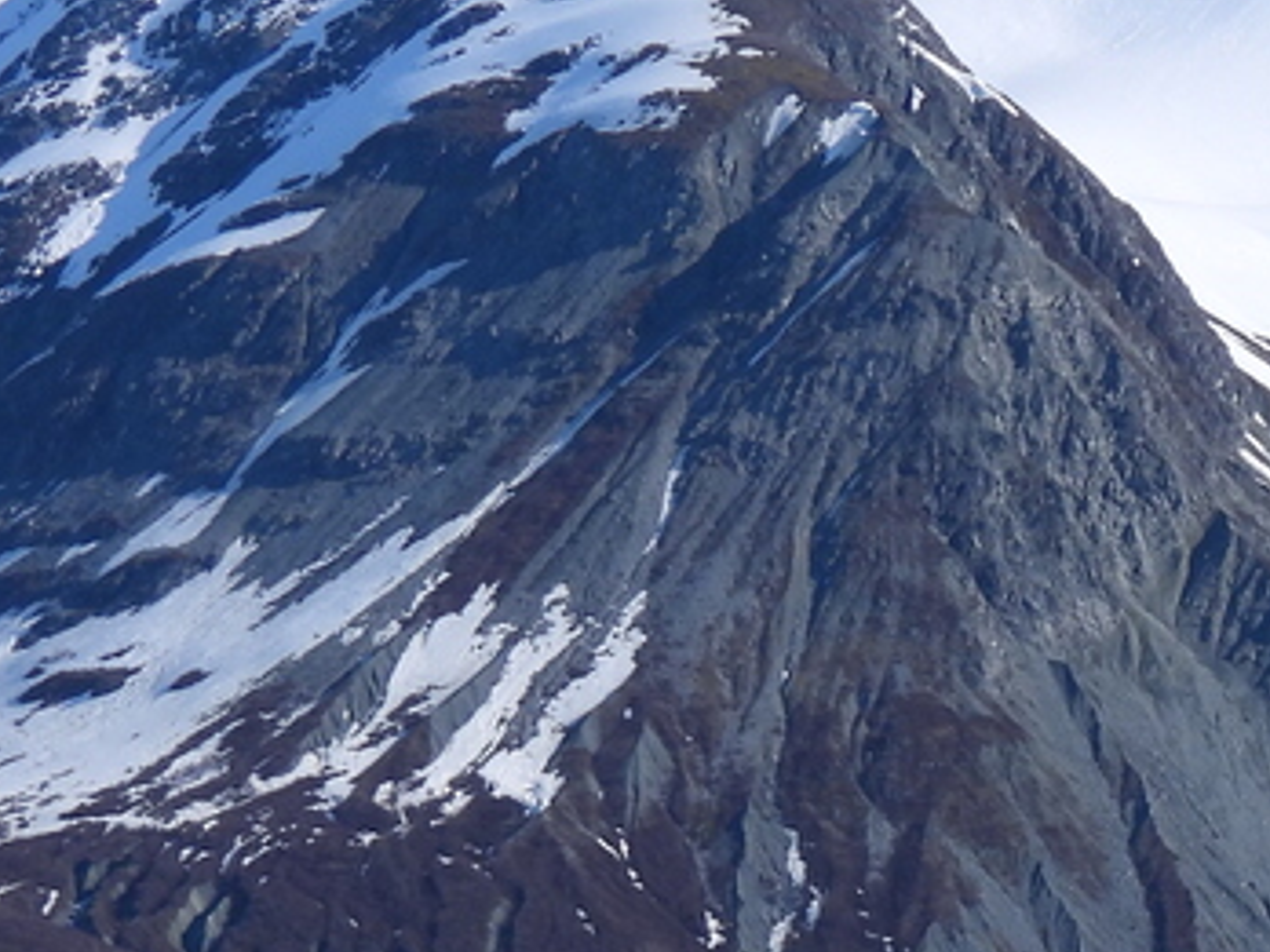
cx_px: 1905
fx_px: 12804
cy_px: 967
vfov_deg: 4.3
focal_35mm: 349
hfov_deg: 5.6
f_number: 4
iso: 100
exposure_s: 1/1600
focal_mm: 17
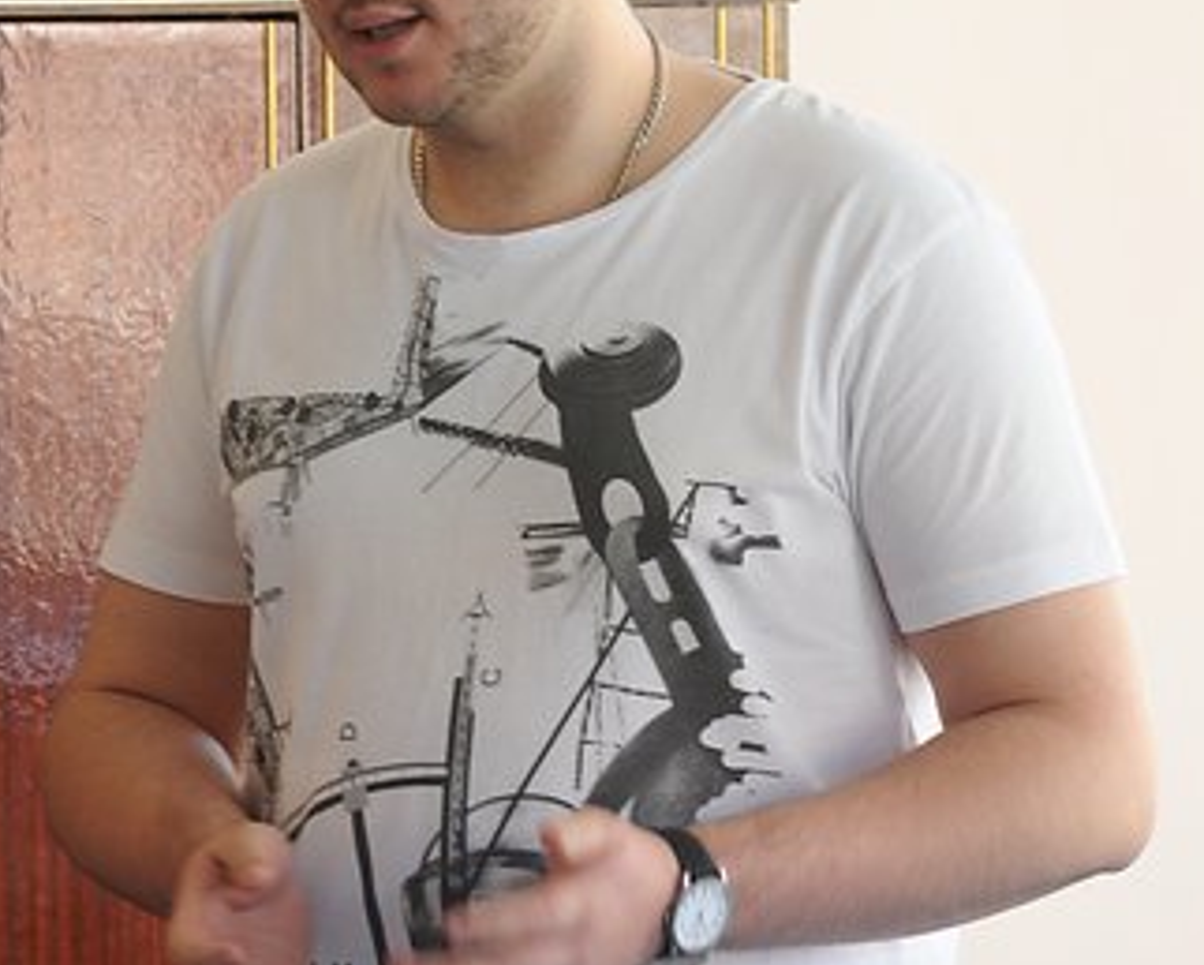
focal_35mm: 262
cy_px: 542
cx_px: 497
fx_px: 9342
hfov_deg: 7.4
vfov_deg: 5.9
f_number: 8
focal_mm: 100
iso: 500
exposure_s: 1/25
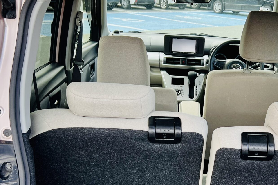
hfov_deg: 34.8
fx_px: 432
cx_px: 212
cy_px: 165
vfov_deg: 23.6
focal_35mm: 56
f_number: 1.5
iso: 50
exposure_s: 1/324
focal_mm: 5.7
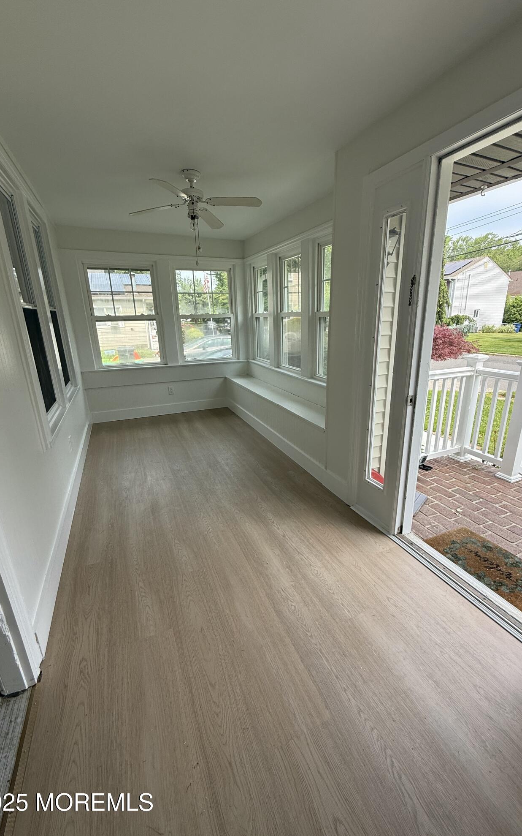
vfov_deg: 101.5
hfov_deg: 74.8
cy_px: 419
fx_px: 341
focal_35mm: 15
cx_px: 273
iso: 64
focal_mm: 2.22
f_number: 2.2
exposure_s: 1/340
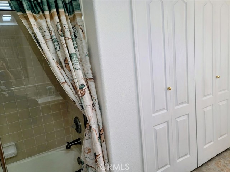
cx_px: 115
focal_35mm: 25
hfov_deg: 69.4
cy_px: 86
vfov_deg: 54.9
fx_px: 166
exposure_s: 1/120
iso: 80
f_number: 1.8
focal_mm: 7
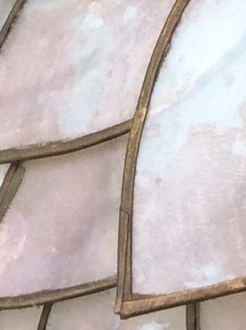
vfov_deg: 8.2
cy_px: -473
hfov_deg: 6.5
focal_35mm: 222
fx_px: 2111
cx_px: 445
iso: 32
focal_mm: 3.3
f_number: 2.4
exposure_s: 1/244
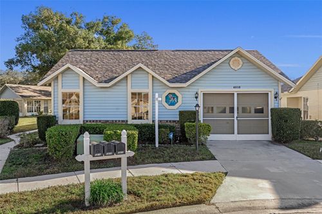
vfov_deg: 44.9
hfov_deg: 63.7
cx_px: 161
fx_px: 259
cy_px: 107
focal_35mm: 29
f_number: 8
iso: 320
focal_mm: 29
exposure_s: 1/80
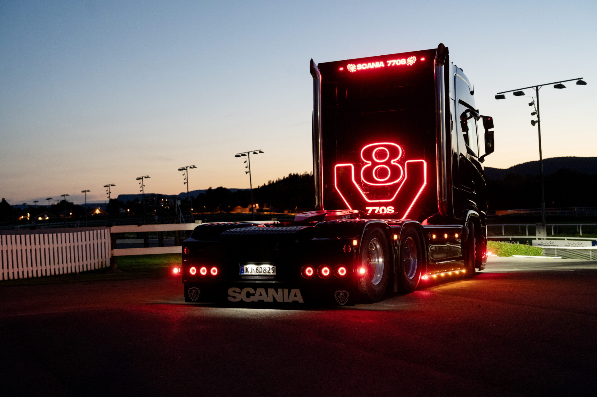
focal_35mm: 49
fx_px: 812
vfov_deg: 27.5
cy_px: 198
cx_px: 298
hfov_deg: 40.4
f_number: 4
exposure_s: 1/50
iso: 5600
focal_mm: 49
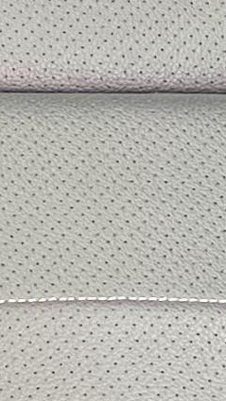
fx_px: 2866
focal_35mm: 269
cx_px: -765
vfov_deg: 7.5
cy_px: -528
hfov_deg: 4.1
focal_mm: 4.25
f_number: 1.8
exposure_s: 1/80
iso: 100
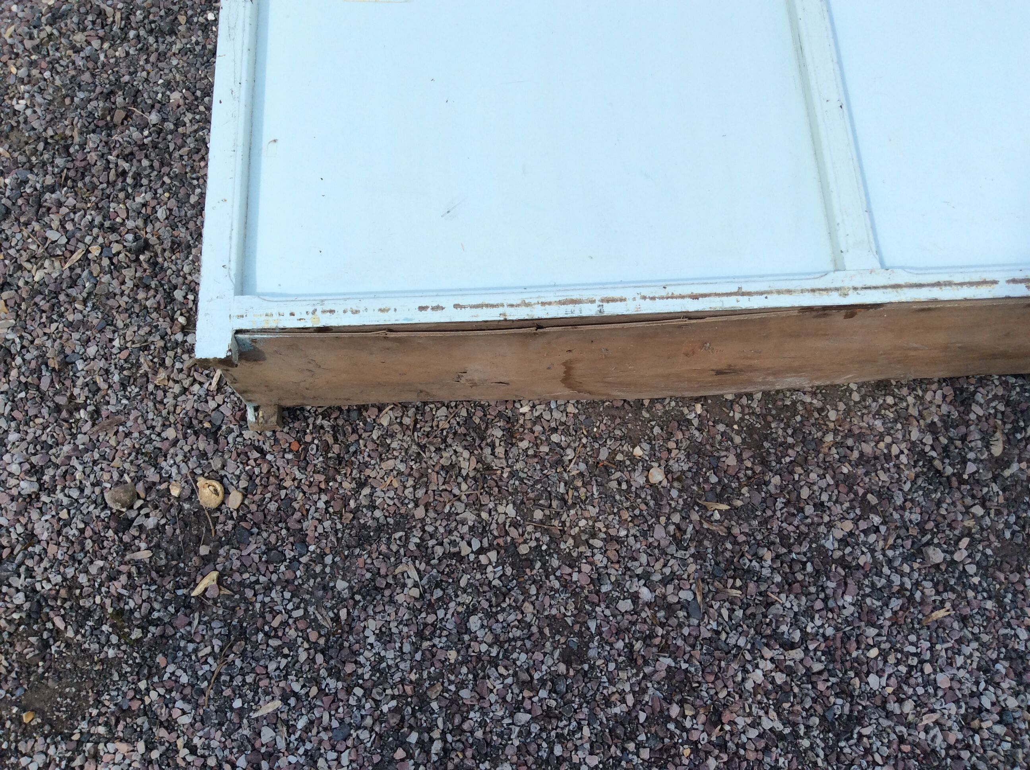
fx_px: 951
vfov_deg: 44.1
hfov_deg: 56.9
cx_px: 515
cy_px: 385
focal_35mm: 32
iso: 32
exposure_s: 1/784
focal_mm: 3.3
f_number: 2.4
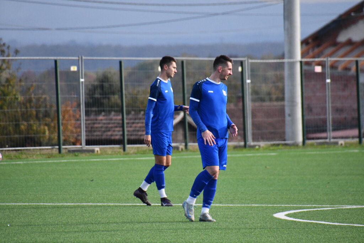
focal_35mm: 600
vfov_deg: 2.3
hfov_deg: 3.4
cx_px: 182
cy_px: 122
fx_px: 6067
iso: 3200
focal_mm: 400
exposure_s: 1/3200
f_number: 7.1
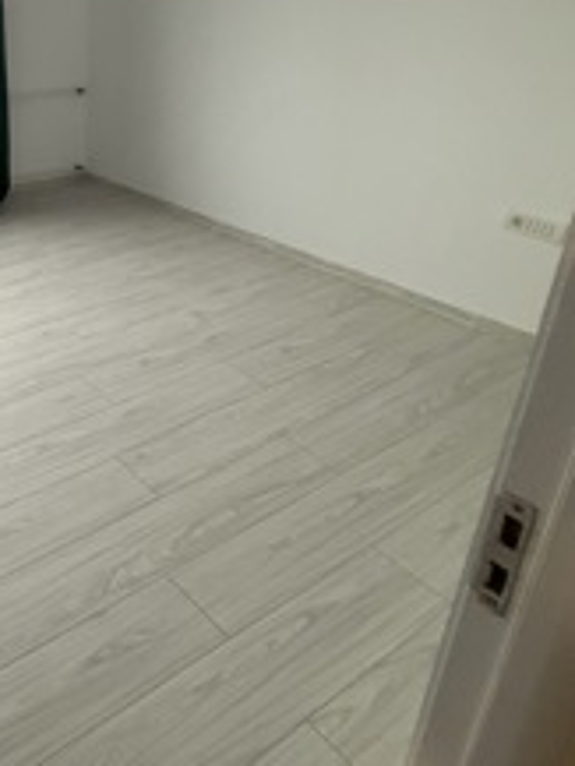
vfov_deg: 56.5
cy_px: 229
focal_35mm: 31
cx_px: -28
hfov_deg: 39.0
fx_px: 686
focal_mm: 2.22
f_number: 2.2
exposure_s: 1/100
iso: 640
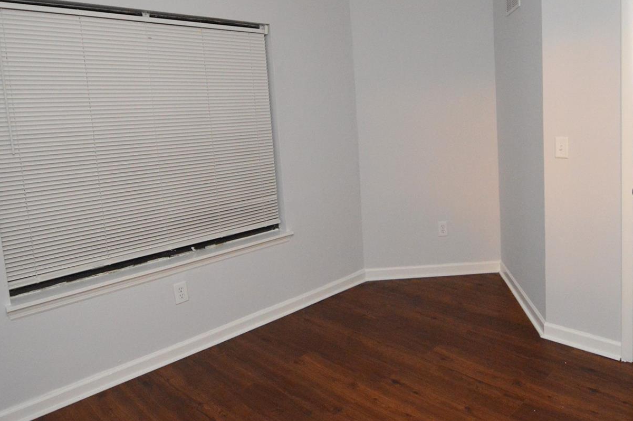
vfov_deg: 52.6
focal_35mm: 24
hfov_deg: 73.0
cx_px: 379
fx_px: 421
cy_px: 166
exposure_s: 1/60
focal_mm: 12
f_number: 4
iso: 3200
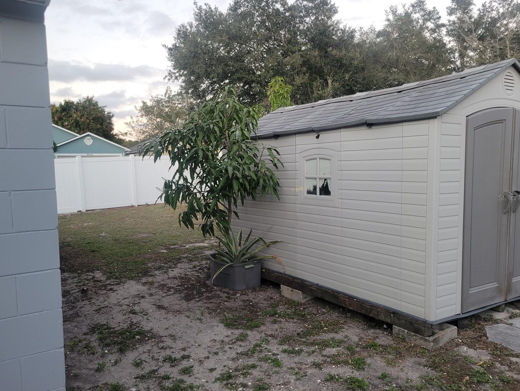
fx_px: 436
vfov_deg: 48.2
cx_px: 243
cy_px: 197
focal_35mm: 29
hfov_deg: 61.6
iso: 160
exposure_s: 1/120
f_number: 1.8
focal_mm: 5.4
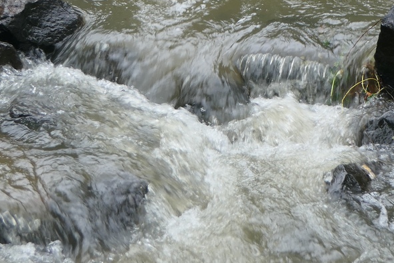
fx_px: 1927
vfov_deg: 7.7
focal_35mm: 176
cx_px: 299
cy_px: -56
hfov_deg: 11.6
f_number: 5
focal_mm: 19.6
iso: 125
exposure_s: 1/60
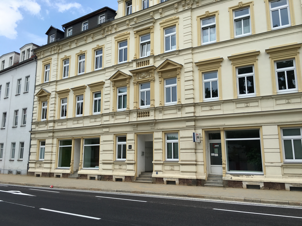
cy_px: 113
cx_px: 151
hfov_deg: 61.7
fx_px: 253
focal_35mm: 29
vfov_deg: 48.2
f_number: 2.2
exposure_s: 1/1068
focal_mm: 4.15
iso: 25
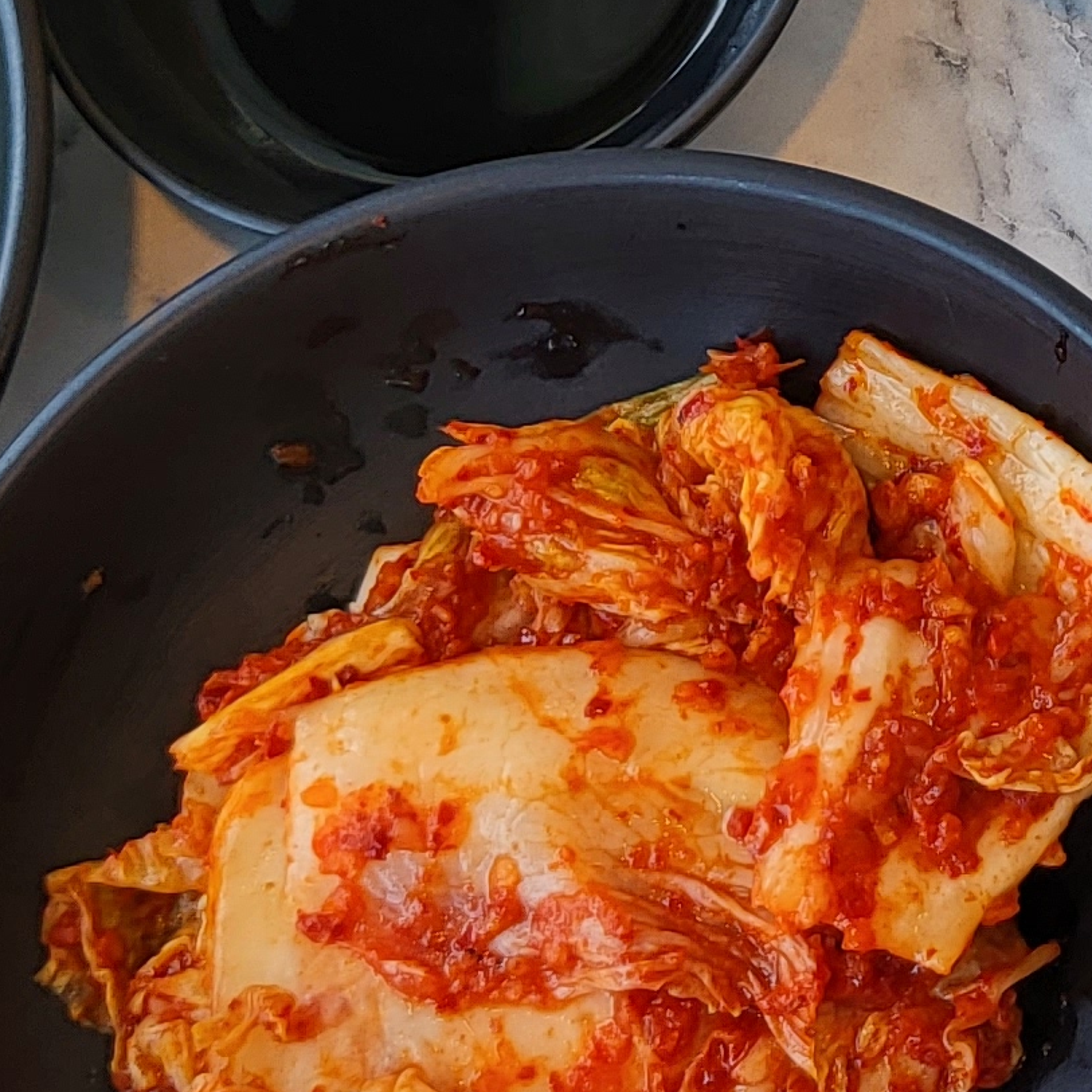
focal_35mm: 113
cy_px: 267
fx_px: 4033
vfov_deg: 15.3
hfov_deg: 14.8
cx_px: 1392
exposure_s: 1/149
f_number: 1.8
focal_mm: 4.25
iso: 50
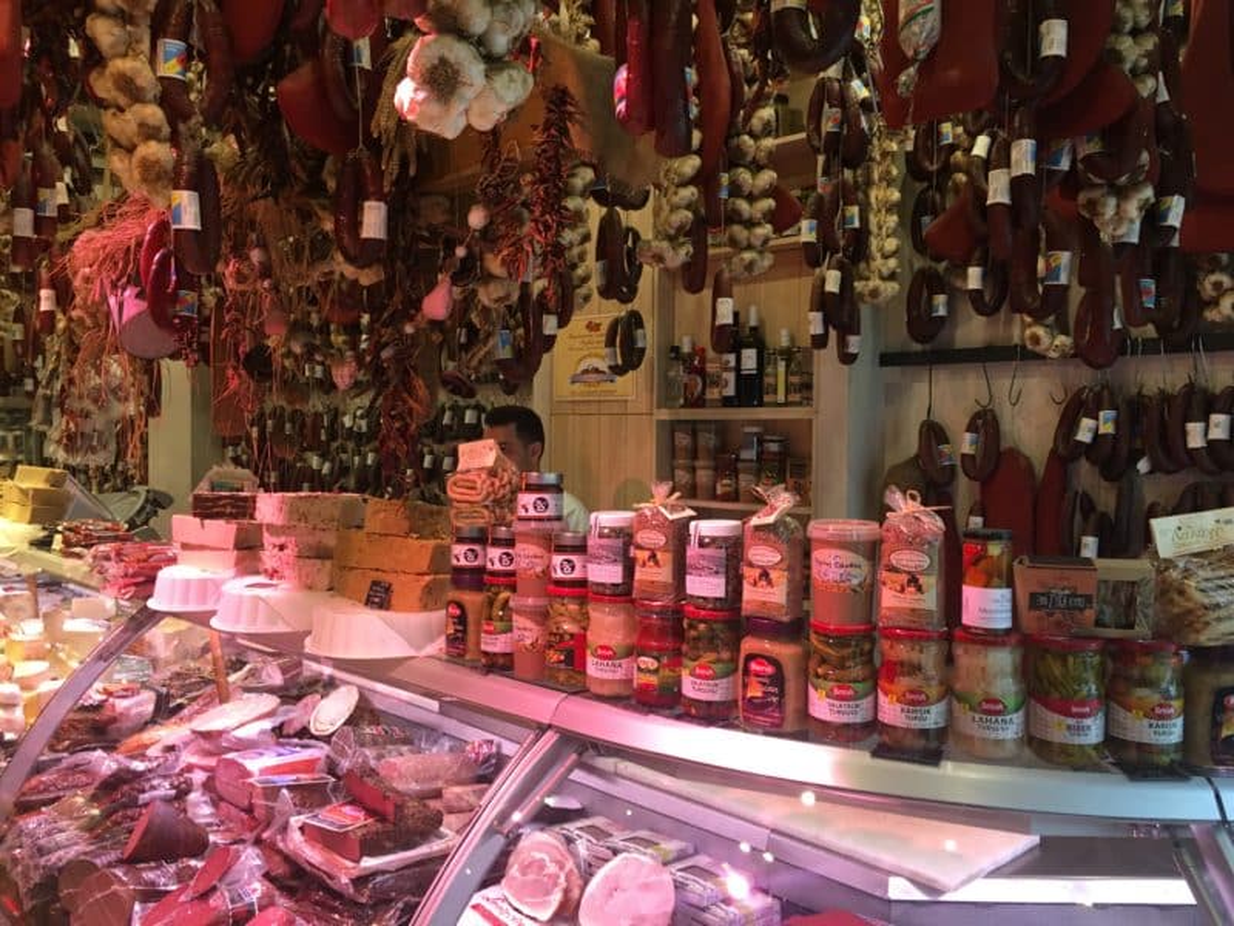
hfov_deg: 61.7
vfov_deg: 48.2
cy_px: 463
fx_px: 1034
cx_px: 617
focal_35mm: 29
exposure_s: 1/33
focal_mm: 4.15
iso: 100
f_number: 2.2
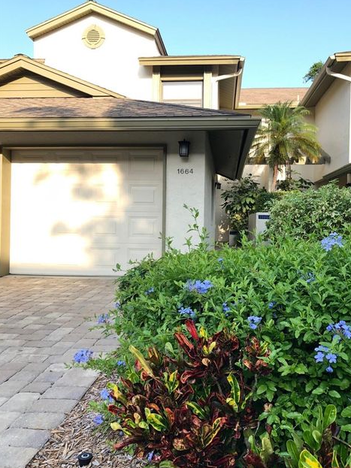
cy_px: 223
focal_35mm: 30
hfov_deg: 46.8
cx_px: 185
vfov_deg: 59.9
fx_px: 406
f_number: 1.8
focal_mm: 3.99
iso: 25
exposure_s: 1/120
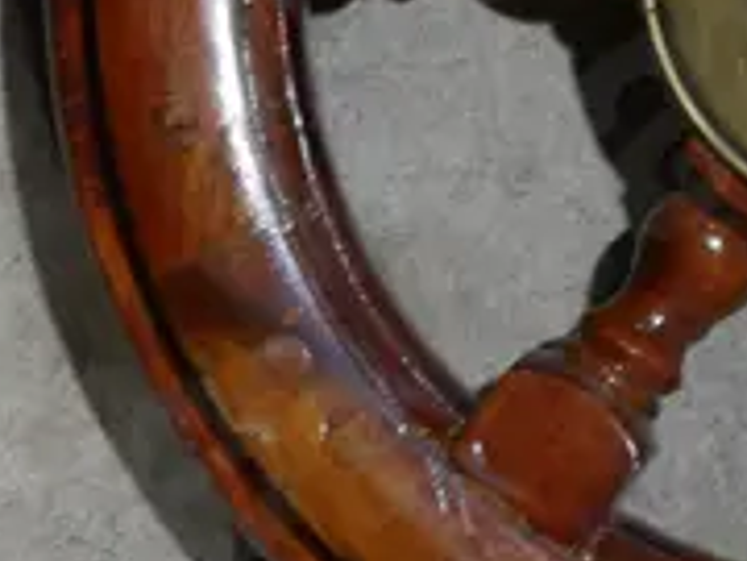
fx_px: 6129
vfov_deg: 5.2
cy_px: -23
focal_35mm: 284
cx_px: 863
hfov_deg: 6.9
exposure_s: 1/60
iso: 320
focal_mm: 25
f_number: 5.3
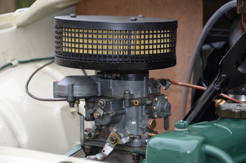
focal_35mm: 112
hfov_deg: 18.2
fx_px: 767
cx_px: 123
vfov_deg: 12.1
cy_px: 82
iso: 400
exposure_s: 1/125
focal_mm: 75
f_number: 5.3
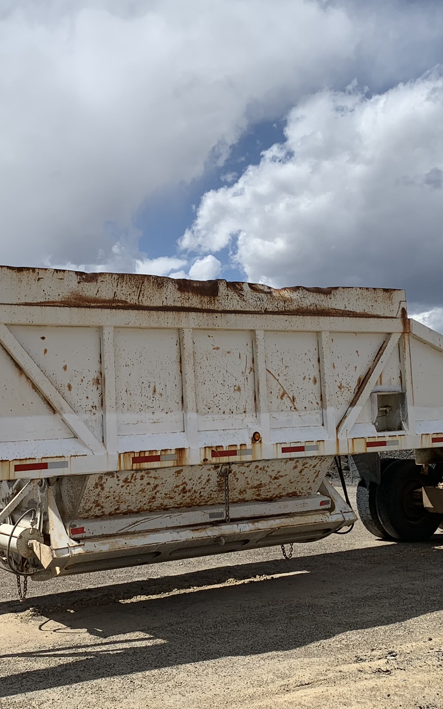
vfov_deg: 45.3
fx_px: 850
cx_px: 159
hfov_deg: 29.1
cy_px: 340
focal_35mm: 44
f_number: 1.8
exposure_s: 1/4902
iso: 25
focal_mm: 4.25
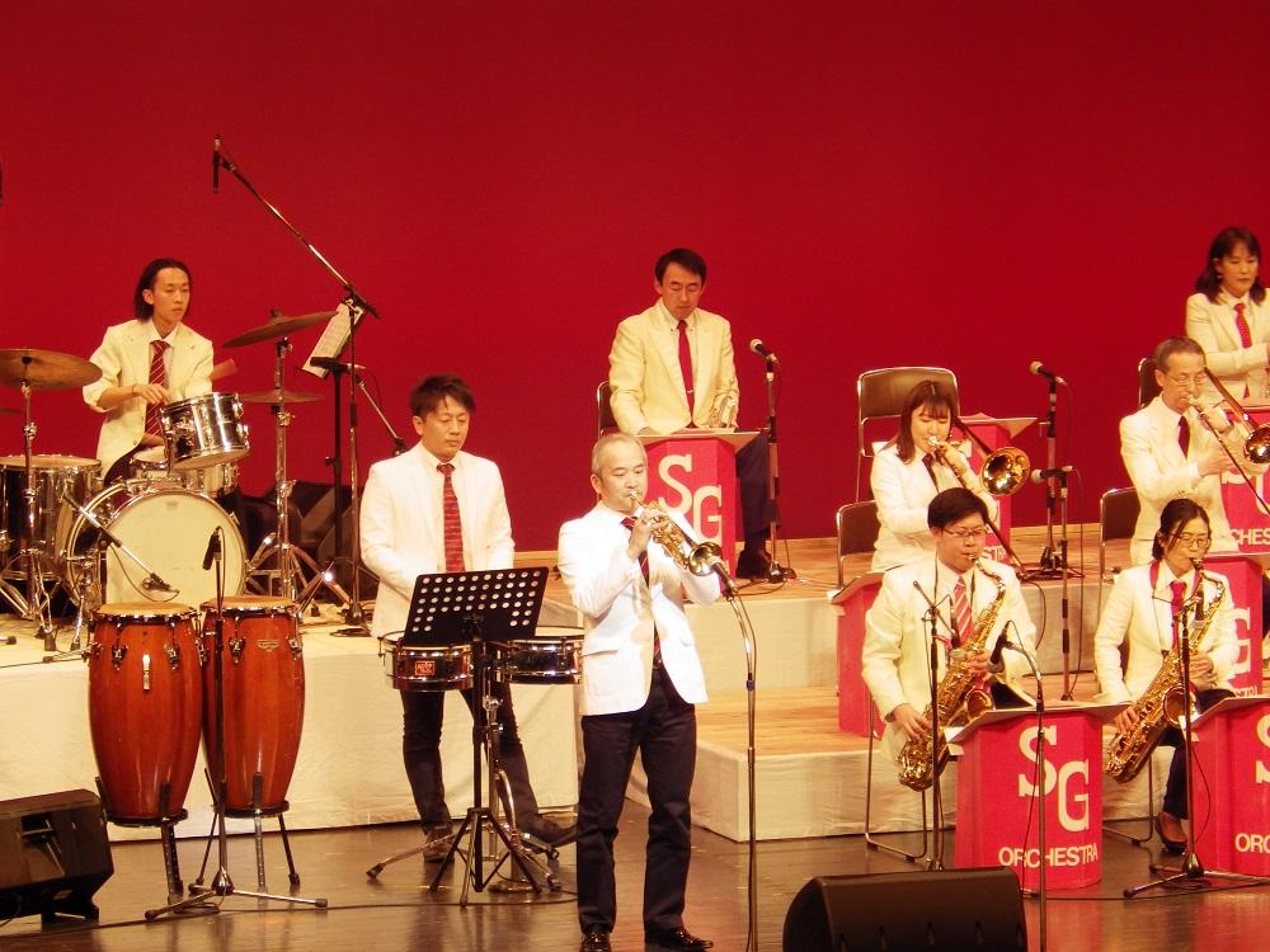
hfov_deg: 9.1
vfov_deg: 6.8
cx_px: 635
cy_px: 476
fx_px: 7998
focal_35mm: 218
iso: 200
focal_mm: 39.1
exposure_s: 1/25
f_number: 5.5
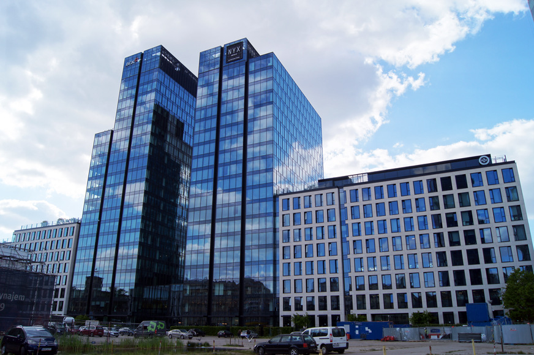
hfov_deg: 67.4
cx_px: 267
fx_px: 400
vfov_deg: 47.8
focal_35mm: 27
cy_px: 178
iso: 100
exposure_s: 1/320
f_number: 5.6
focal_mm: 18
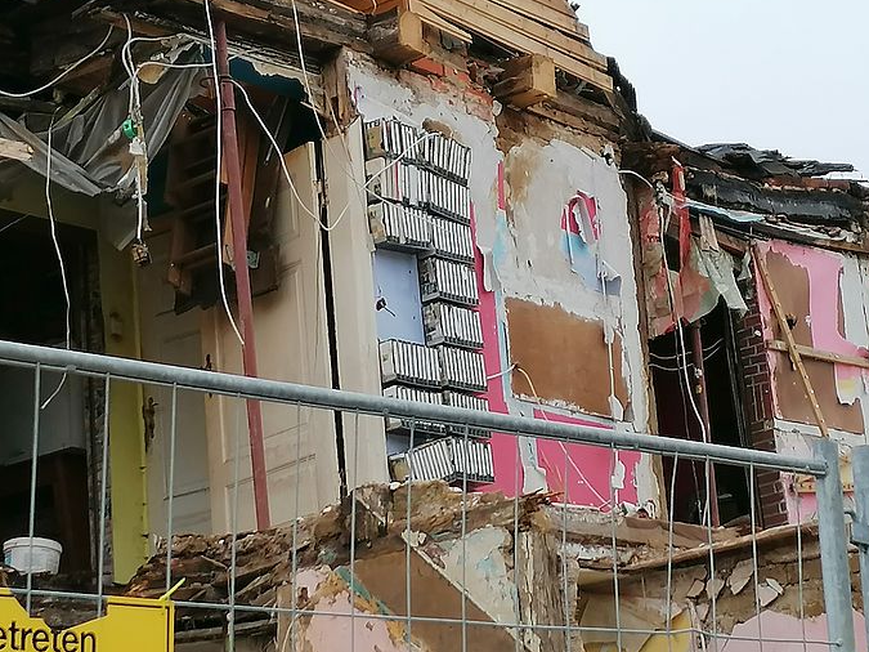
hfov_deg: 20.4
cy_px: 286
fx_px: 2410
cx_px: 431
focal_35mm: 96
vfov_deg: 15.4
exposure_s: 1/141
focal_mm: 4.75
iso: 50
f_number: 1.8
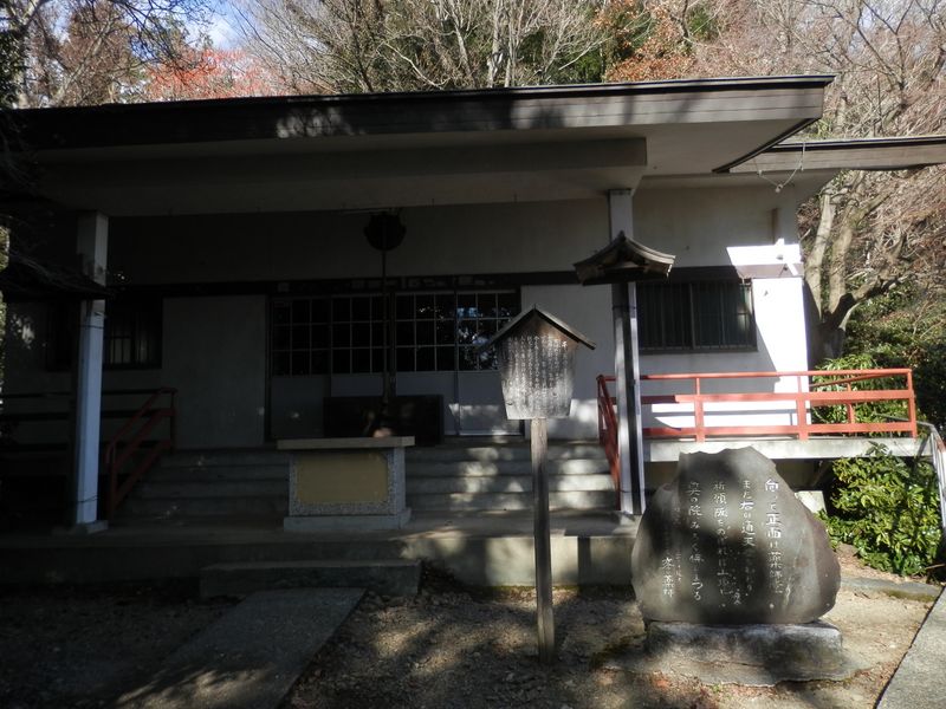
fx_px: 683
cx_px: 473
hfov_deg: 69.4
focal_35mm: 25
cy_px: 354
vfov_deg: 54.9
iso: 80
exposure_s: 1/400
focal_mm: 4.5
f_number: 3
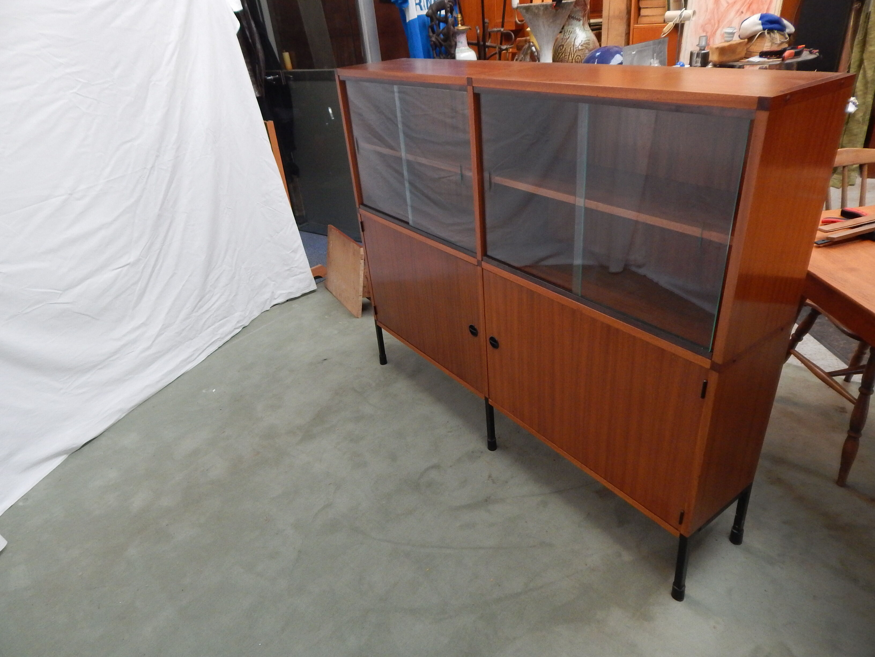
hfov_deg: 76.4
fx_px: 556
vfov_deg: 61.1
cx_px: 438
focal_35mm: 22
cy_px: 328
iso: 400
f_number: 3
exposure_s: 1/25
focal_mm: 4
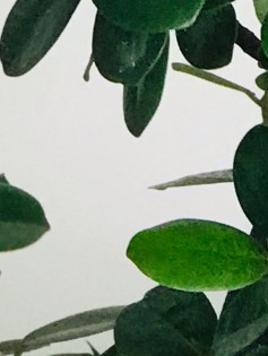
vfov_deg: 4.8
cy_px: -193
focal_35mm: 413
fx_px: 4255
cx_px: 263
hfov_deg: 3.6
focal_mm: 6.6
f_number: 2.8
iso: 64
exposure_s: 1/50
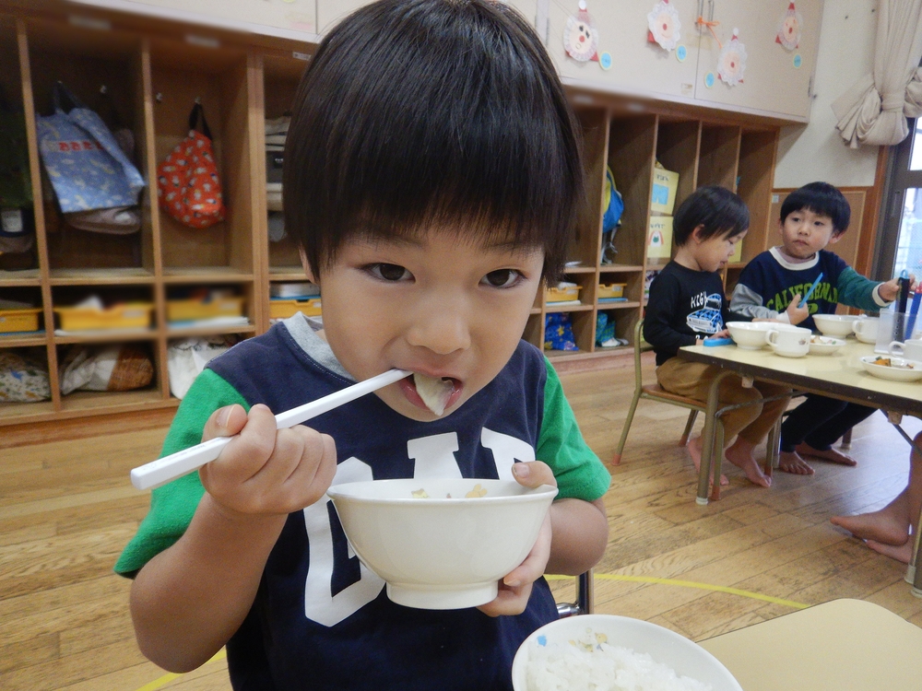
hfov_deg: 71.6
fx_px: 639
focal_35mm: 24
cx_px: 461
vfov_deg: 56.8
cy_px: 346
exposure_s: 1/30
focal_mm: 4.3
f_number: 2.8
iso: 140
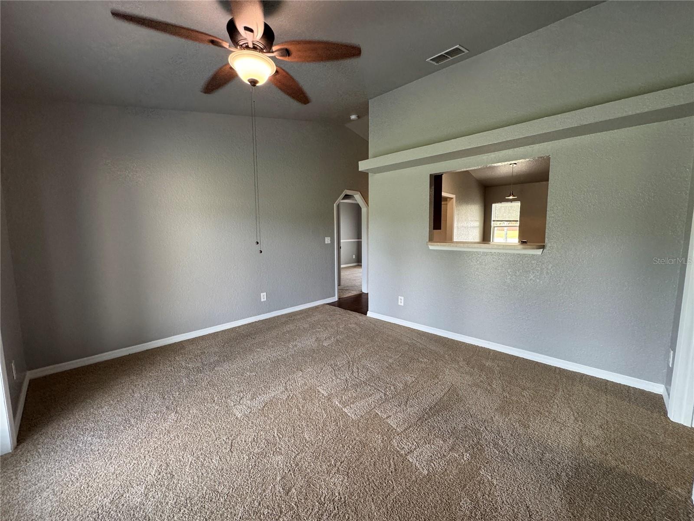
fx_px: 281
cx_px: 347
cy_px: 260
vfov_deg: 85.7
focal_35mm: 14
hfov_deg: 102.1
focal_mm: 2.22
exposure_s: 1/120
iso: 320
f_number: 2.2
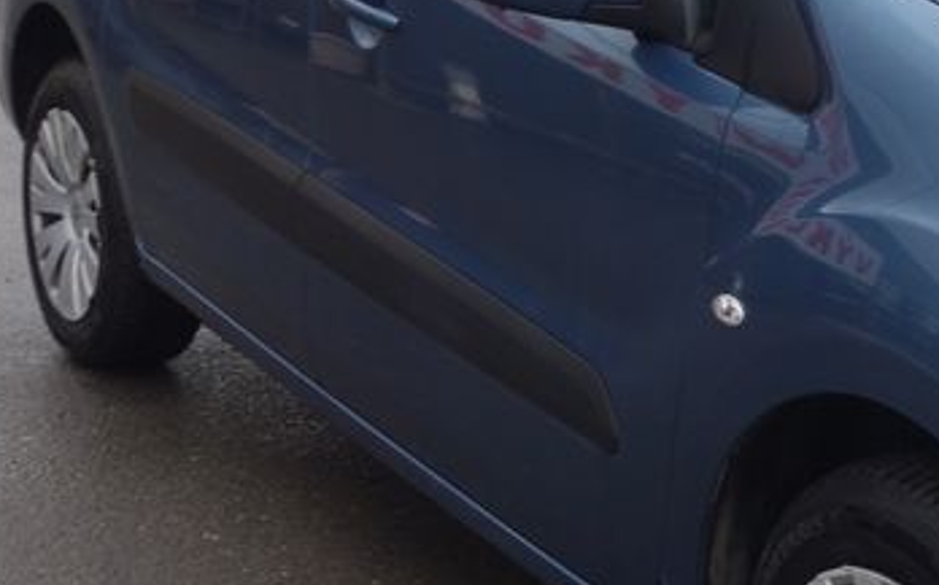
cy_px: 257
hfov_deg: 23.1
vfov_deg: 15.5
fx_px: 2148
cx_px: 1042
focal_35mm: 84
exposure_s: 1/30
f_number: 5
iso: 125
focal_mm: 10.4
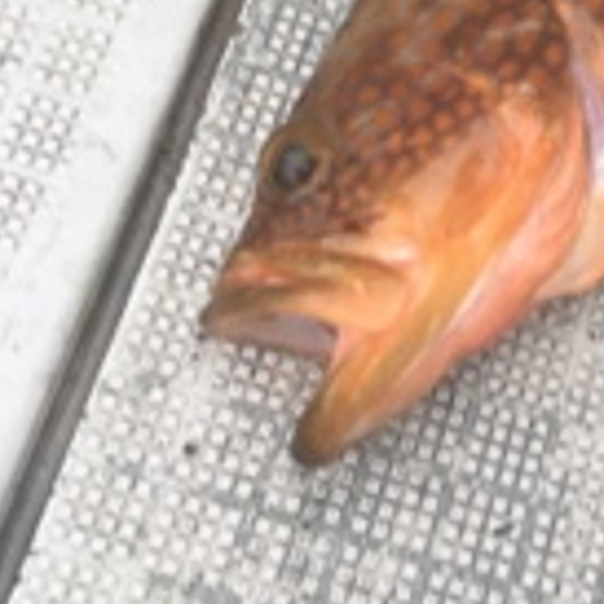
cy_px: 48
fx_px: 1481
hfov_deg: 21.9
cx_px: 648
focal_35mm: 75
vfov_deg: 22.4
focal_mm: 4.15
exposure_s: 1/260
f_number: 2.2
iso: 25
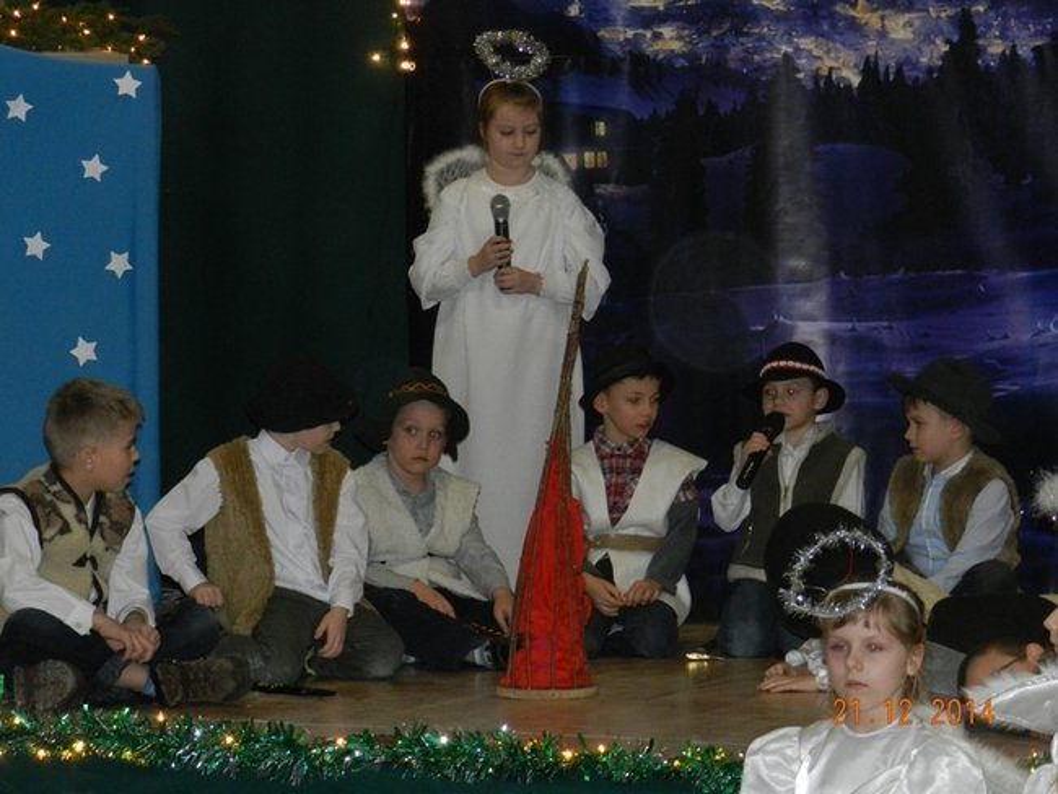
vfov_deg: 12.9
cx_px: 529
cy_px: 397
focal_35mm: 115
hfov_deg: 17.1
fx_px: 3516
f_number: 4.8
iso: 800
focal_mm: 20.5
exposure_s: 1/30
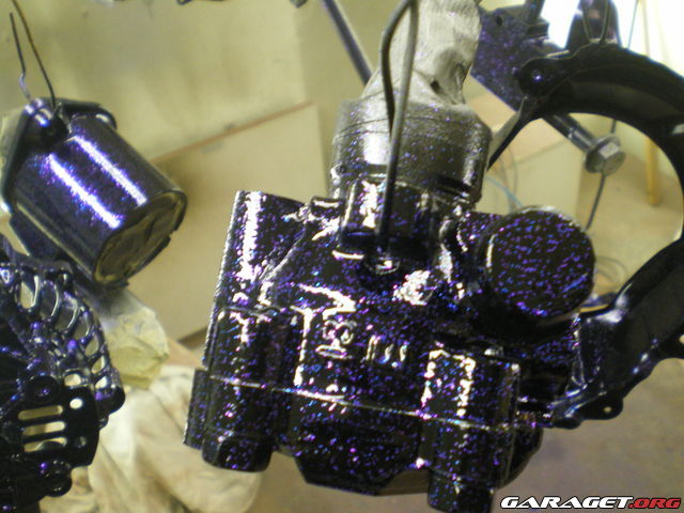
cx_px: 342
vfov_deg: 37.7
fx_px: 751
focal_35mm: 38
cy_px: 256
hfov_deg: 49.0
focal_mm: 6.3
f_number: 3.1
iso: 250
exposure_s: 1/30
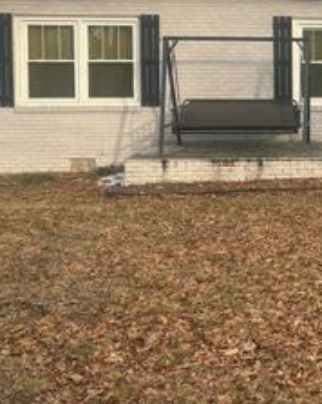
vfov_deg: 32.5
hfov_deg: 23.7
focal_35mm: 57
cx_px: 411
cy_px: 110
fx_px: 680
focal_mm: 5.96
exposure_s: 1/673
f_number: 1.6
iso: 50
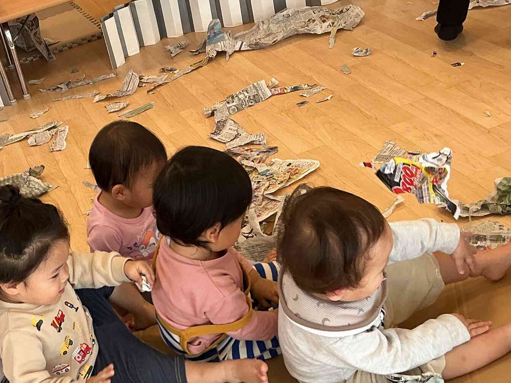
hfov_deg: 31.2
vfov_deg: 23.7
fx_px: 900
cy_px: 295
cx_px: 138
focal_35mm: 61
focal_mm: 3
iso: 25
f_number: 1.8
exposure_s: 1/120
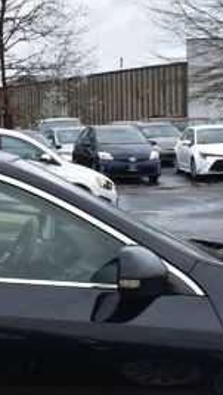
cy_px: 240
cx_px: -99
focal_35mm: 108
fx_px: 1134
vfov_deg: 19.8
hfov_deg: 10.9
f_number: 10
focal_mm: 18
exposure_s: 1/200
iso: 400
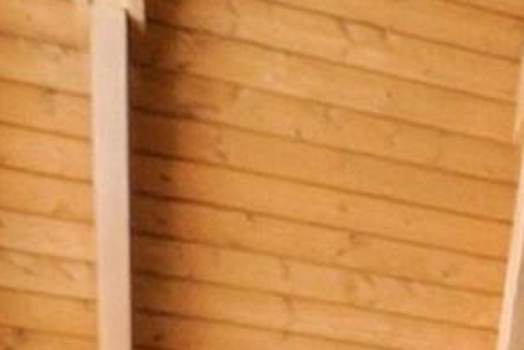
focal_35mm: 103
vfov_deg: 10.7
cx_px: 1046
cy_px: 924
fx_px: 1499
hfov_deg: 15.7
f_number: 5.6
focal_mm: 10
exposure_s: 1/90
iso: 125
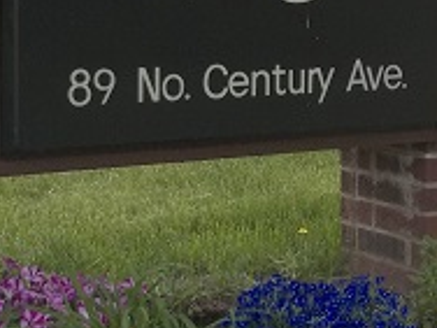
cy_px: 50
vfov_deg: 13.0
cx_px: 370
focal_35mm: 113
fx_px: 1427
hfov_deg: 17.2
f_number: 3.3
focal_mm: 5.9
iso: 80
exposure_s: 1/250
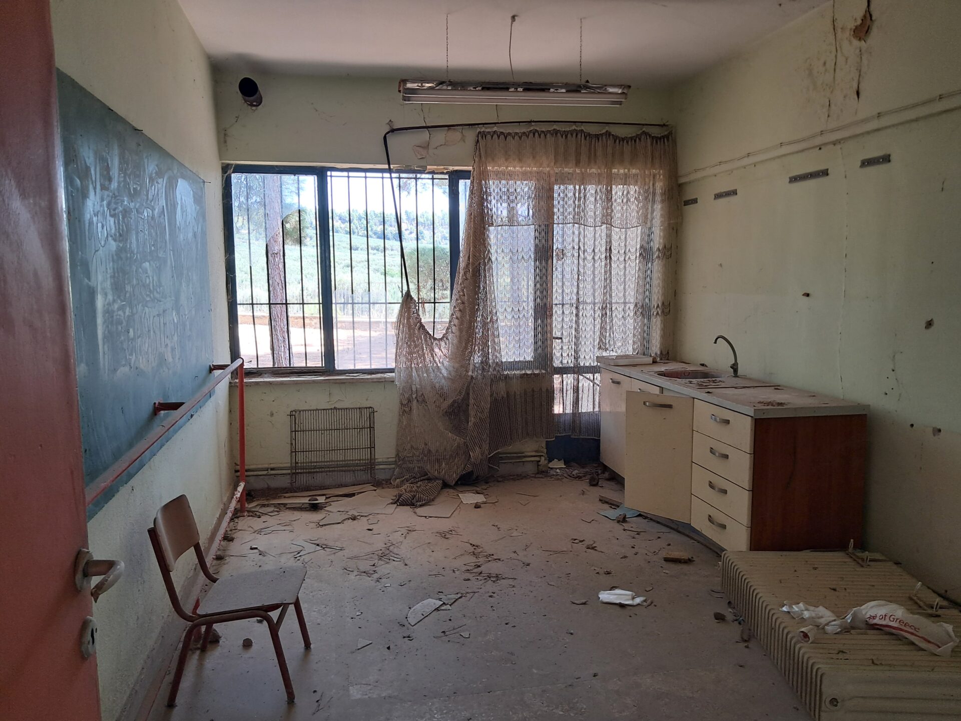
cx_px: 480
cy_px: 360
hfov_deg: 65.3
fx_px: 750
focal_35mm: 27
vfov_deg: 51.4
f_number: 1.8
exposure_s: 1/50
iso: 50
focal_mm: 4
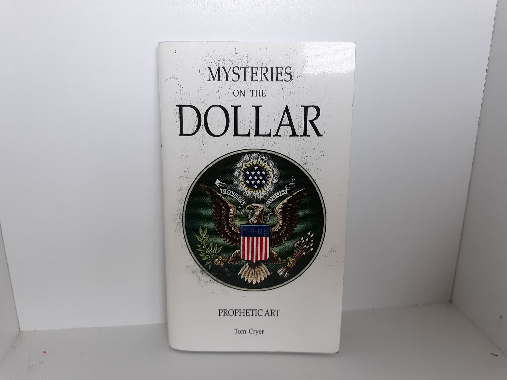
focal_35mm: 28
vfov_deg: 49.7
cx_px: 254
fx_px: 410
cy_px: 190
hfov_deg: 63.4
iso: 40
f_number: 1.7
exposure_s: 1/50
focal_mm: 3.7
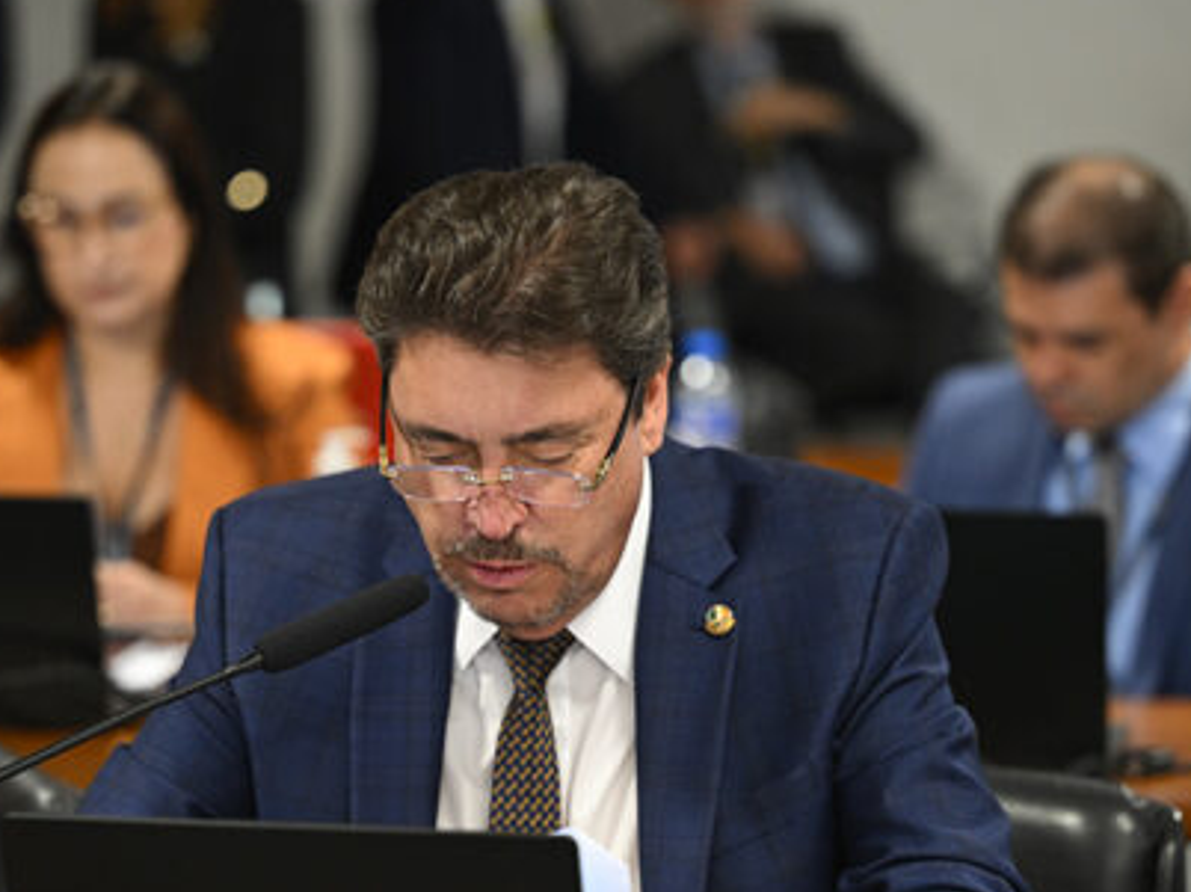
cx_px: 536
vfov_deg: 8.6
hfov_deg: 11.5
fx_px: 5914
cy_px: 525
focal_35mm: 172
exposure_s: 1/100
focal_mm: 120
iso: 1600
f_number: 2.8
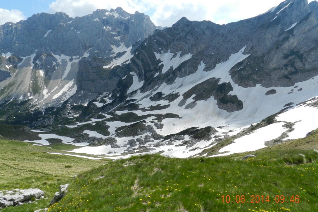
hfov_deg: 73.8
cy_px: 104
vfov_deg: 53.1
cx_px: 159
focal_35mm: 24
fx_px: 212
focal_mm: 4
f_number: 4.5
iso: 160
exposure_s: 1/800
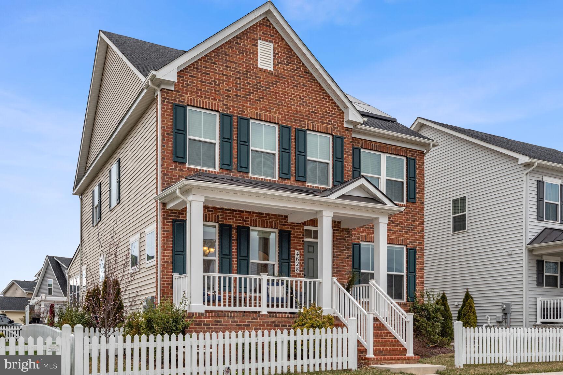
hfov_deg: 54.4
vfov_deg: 37.9
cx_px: 282
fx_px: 547
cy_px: 188
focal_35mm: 35
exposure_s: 1/200
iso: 200
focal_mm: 35
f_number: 8
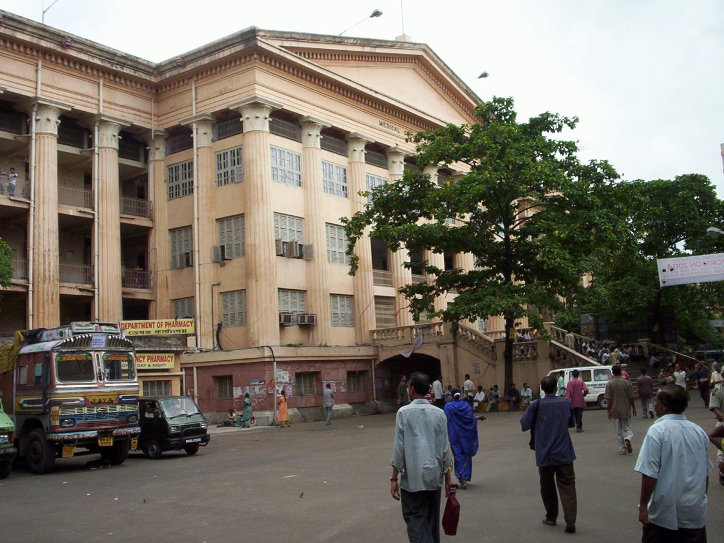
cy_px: 272
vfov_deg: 37.7
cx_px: 362
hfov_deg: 49.0
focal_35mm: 38
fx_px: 795
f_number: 4.5
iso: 100
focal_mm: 4.99
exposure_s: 1/249
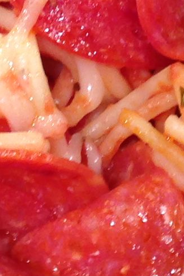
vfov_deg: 8.9
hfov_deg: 6.0
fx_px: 1762
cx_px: 190
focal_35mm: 230
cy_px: -35
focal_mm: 4.12
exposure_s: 1/24
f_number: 2.4
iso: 50
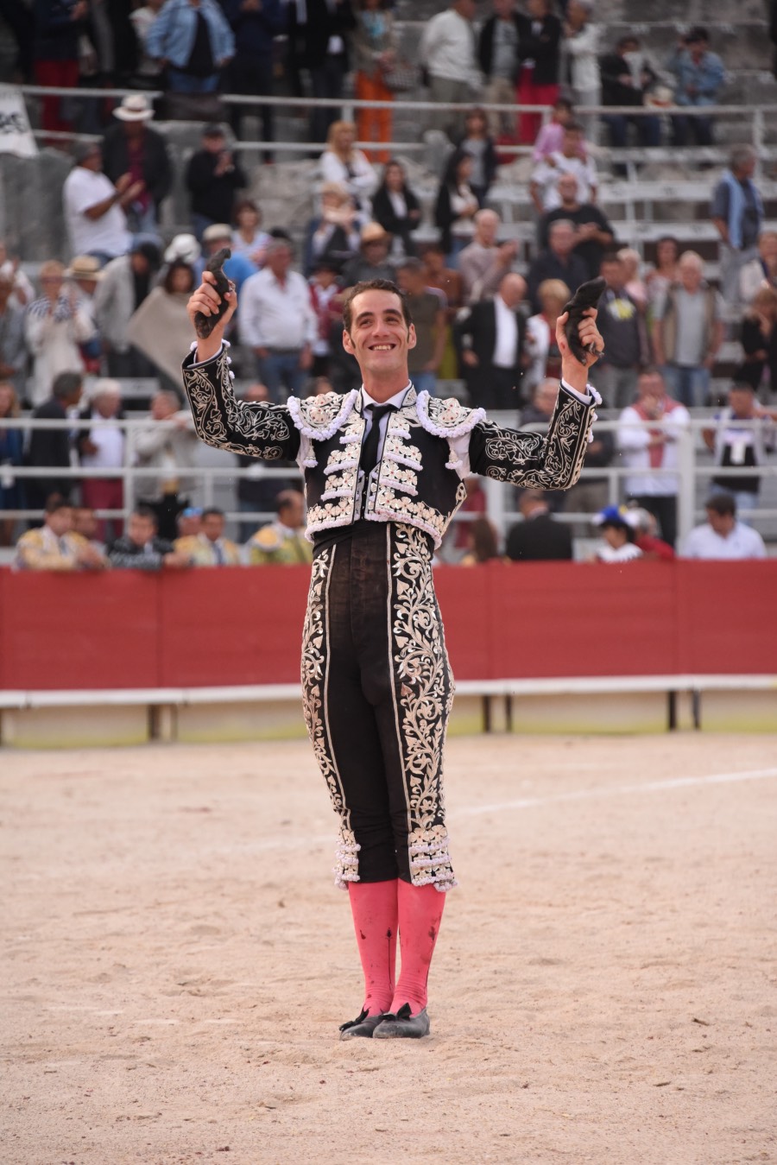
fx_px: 6471
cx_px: 388
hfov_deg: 6.9
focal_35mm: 200
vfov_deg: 10.3
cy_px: 582
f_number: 5.6
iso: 4000
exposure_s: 1/640
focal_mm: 200
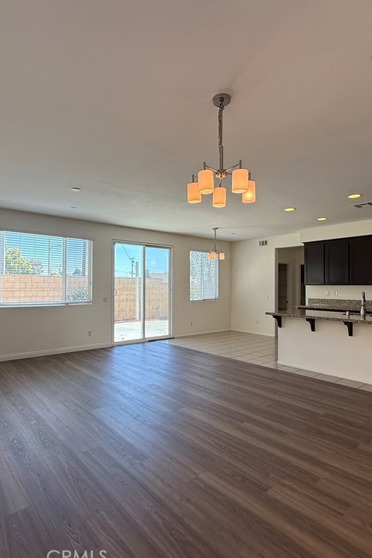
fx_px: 310
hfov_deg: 61.6
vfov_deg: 84.0
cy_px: 280
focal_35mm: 20
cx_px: 159
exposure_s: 1/181
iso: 64
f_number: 2.2
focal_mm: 2.22
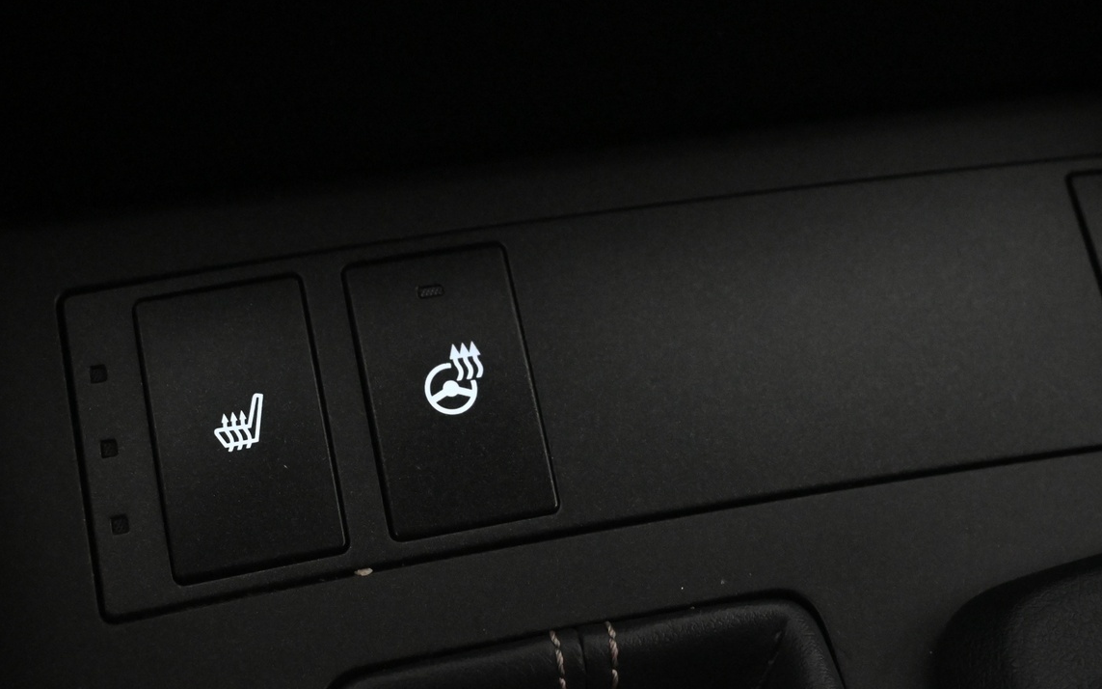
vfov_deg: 20.0
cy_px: 361
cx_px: 656
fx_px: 1952
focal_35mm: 65
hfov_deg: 31.4
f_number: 4.8
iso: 5600
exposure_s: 1/50
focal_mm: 30
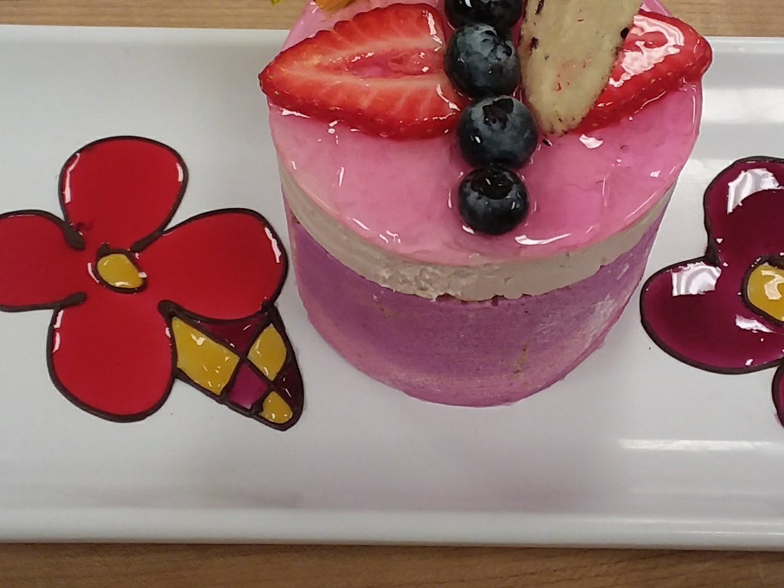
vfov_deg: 25.0
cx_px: 432
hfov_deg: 33.2
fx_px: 1314
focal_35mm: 58
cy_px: 164
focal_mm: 2.47
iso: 50
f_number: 1.9
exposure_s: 1/30
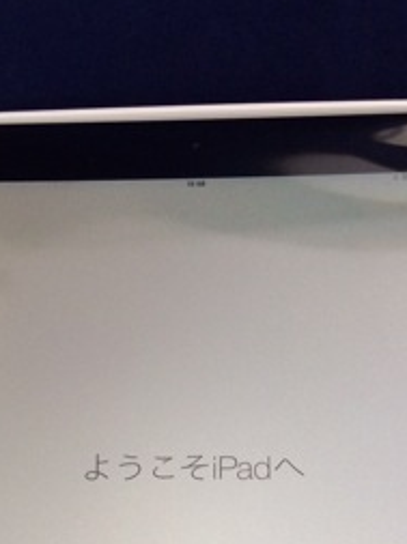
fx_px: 896
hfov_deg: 25.6
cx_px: 174
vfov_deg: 32.3
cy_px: 482
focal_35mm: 57
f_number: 2.2
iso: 40
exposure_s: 1/30
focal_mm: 4.12
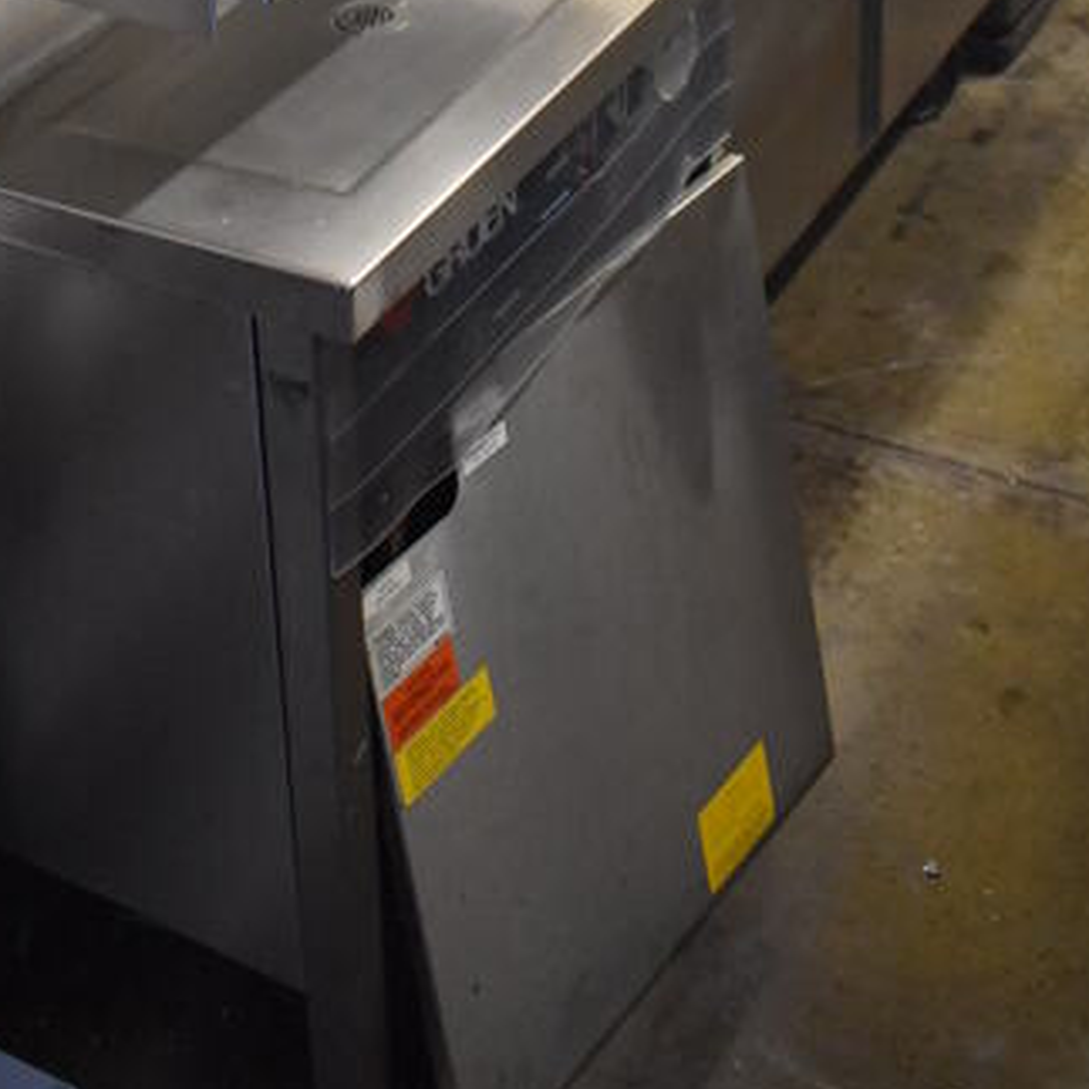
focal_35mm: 65
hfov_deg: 26.0
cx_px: 226
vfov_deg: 23.1
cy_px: -373
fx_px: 2313
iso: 4000
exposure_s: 1/125
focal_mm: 18
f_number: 3.5
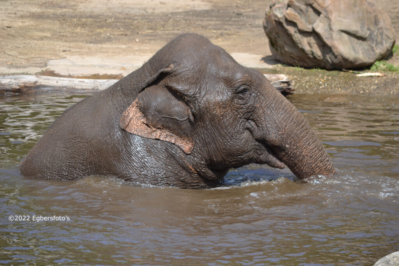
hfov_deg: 6.9
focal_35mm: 300
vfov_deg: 4.6
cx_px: 200
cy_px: 133
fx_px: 3325
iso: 180
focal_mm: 200
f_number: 5.6
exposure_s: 1/500
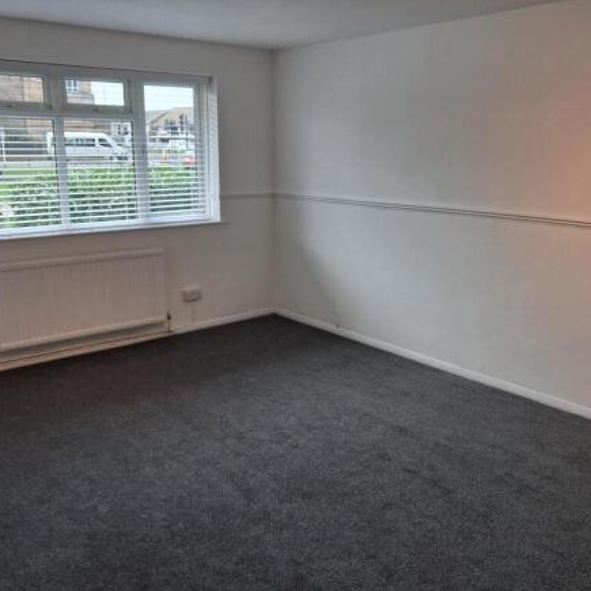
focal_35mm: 32
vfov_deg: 51.1
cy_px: 296
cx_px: 313
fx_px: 618
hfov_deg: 51.1
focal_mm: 4
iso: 80
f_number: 1.8
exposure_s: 1/100
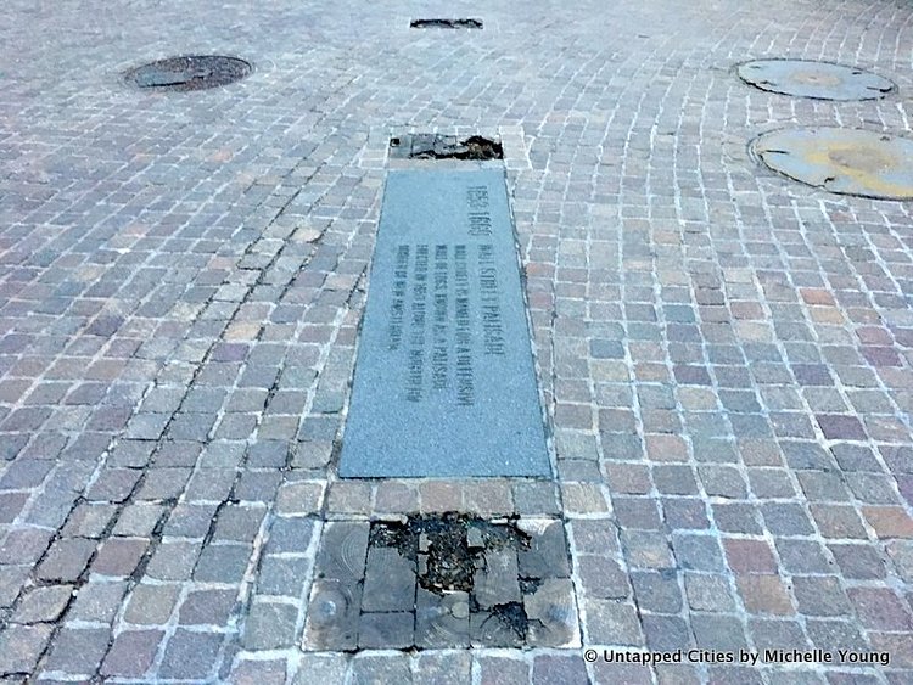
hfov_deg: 61.6
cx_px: 456
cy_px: 342
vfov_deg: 48.3
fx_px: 765
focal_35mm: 29
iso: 200
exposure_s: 1/15
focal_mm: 4.15
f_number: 2.2
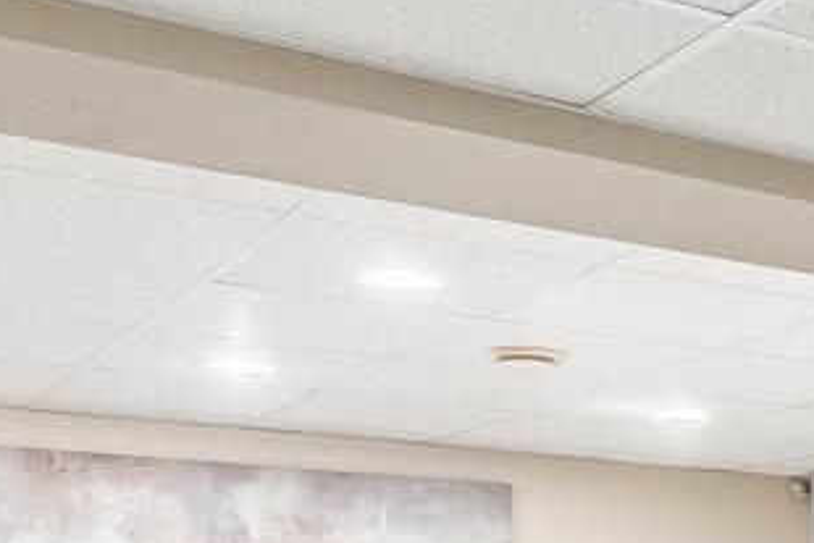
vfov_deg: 17.6
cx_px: 975
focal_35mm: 73
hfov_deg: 25.0
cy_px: 693
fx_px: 1651
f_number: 7.1
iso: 200
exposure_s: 1/400
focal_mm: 14
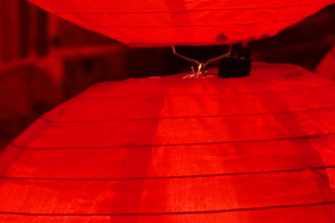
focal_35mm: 271
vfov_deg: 4.8
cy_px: -475
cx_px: 256
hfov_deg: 7.6
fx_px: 2522
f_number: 4.9
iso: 200
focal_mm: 42
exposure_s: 1/60.2
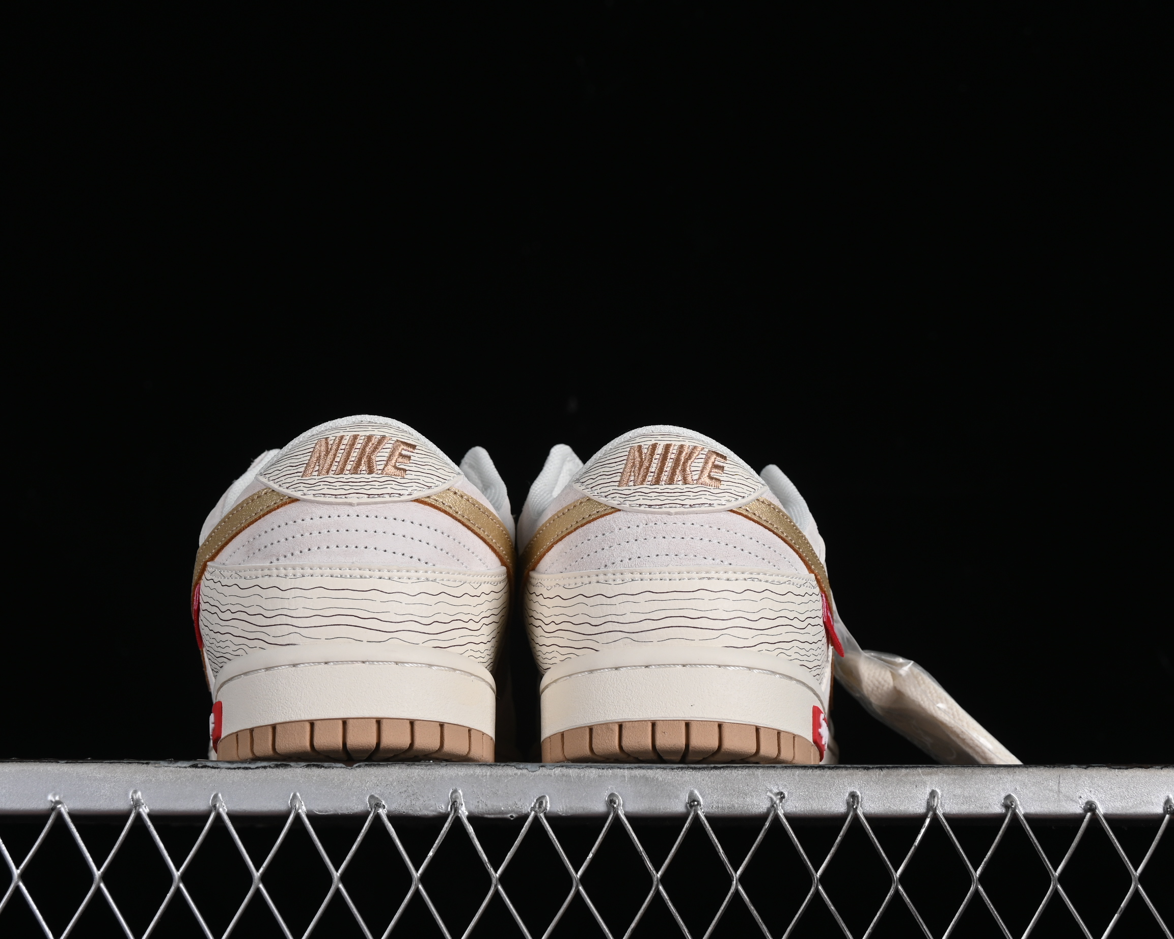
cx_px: 537
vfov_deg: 18.1
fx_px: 2953
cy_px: 470
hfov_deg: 22.5
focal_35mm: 85
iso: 160
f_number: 8
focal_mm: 50
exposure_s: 1/80
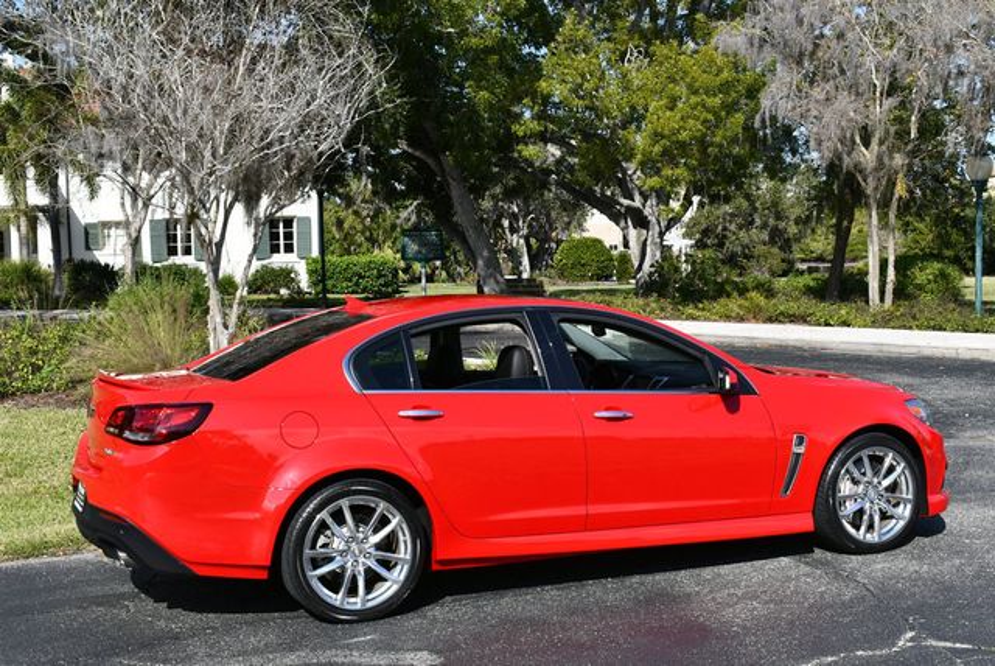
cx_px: 498
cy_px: 333
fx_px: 1383
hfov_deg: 39.6
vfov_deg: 27.0
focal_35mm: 50
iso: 100
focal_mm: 25
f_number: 8
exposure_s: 1/250
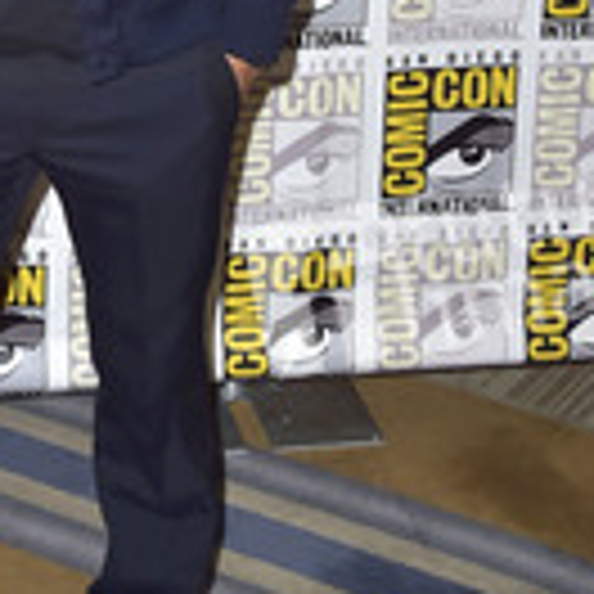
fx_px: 1903
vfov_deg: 17.5
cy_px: 45
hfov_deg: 17.5
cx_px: 70
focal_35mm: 98
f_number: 7.1
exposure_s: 1/250
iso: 320
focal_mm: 38
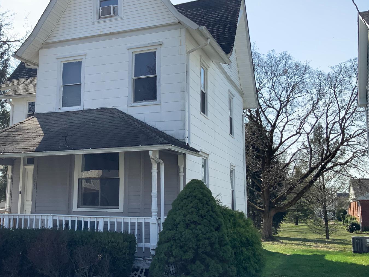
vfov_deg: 32.9
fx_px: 469
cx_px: 114
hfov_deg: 42.2
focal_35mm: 44
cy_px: 129
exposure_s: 1/700
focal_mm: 3
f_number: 1.8
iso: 16
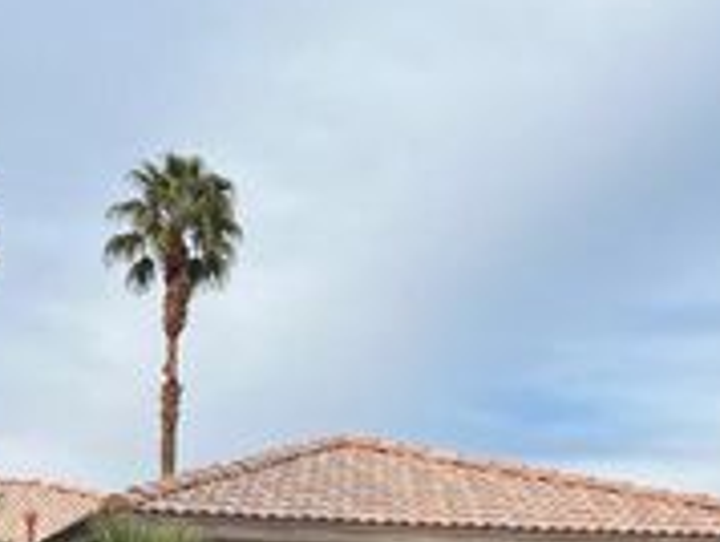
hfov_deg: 24.7
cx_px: -85
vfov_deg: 20.2
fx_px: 1520
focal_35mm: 73
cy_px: 346
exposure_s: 1/3077
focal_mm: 5.7
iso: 50
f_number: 1.5
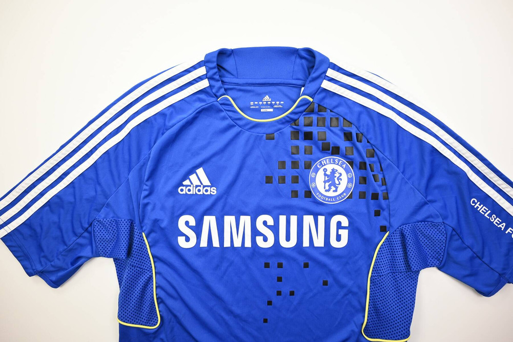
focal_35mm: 24
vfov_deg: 53.2
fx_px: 342
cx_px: 256
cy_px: 171
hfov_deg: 73.7
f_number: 4.8
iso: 200
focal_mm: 24
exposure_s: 1/125
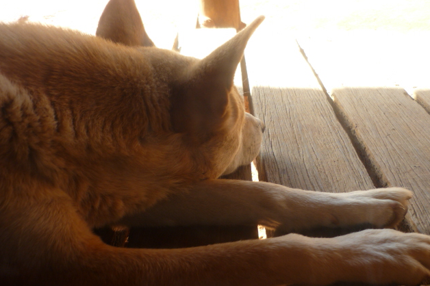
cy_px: 124
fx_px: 418
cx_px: 217
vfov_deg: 37.7
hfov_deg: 54.5
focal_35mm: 35
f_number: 2.8
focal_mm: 5.5
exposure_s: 1/100
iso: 100
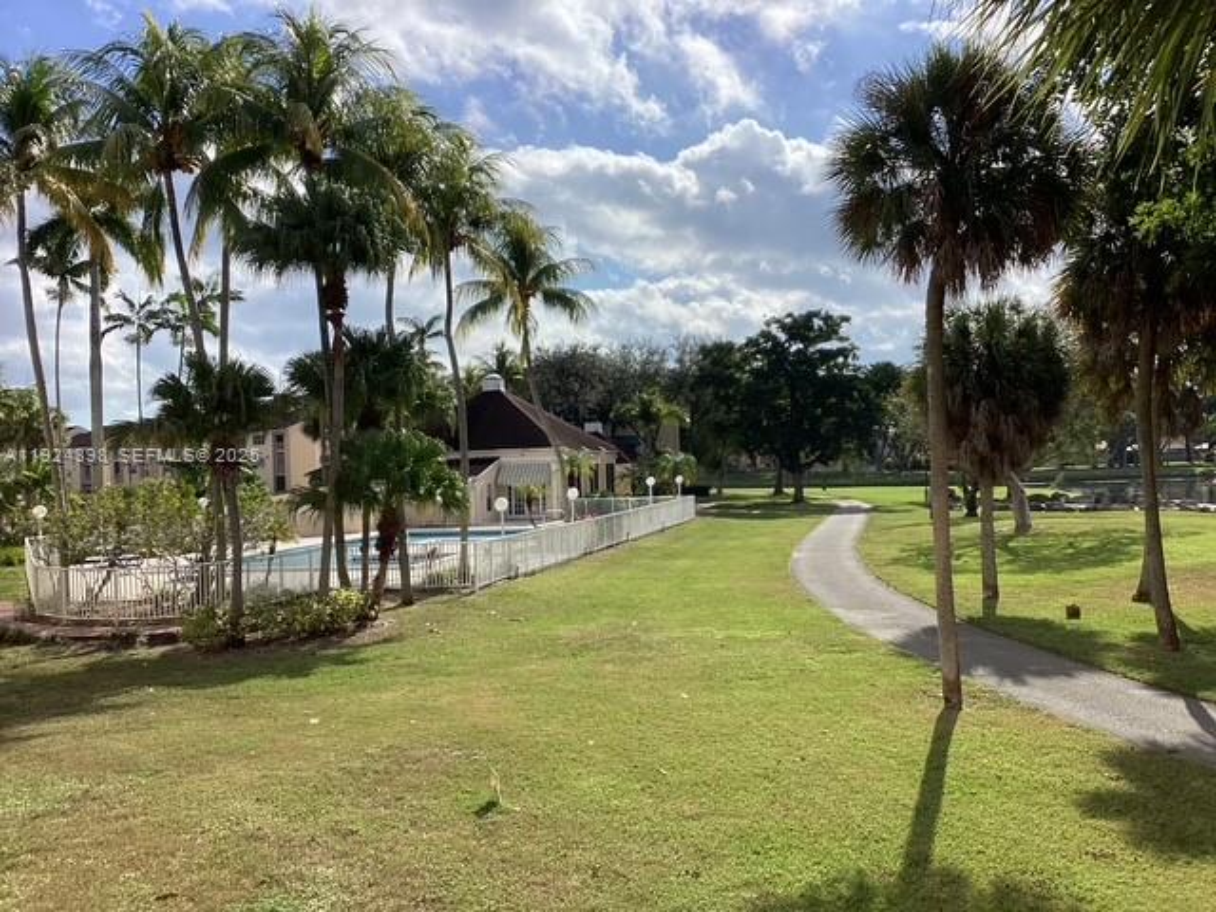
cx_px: 608
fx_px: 1089
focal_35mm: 31
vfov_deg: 45.4
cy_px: 456
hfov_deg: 58.4
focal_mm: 3.3
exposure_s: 1/2037
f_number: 2.4
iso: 25
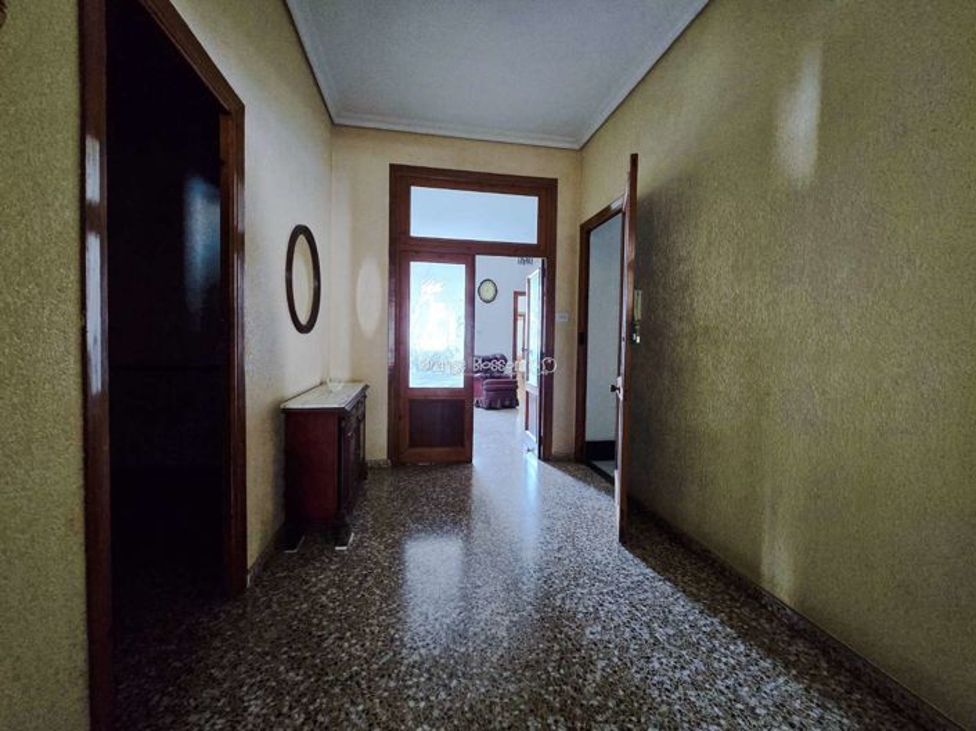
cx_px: 488
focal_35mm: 13
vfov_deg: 89.9
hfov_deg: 106.2
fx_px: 366
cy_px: 366
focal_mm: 2.2
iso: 1000
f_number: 2.2
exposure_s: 1/50.3
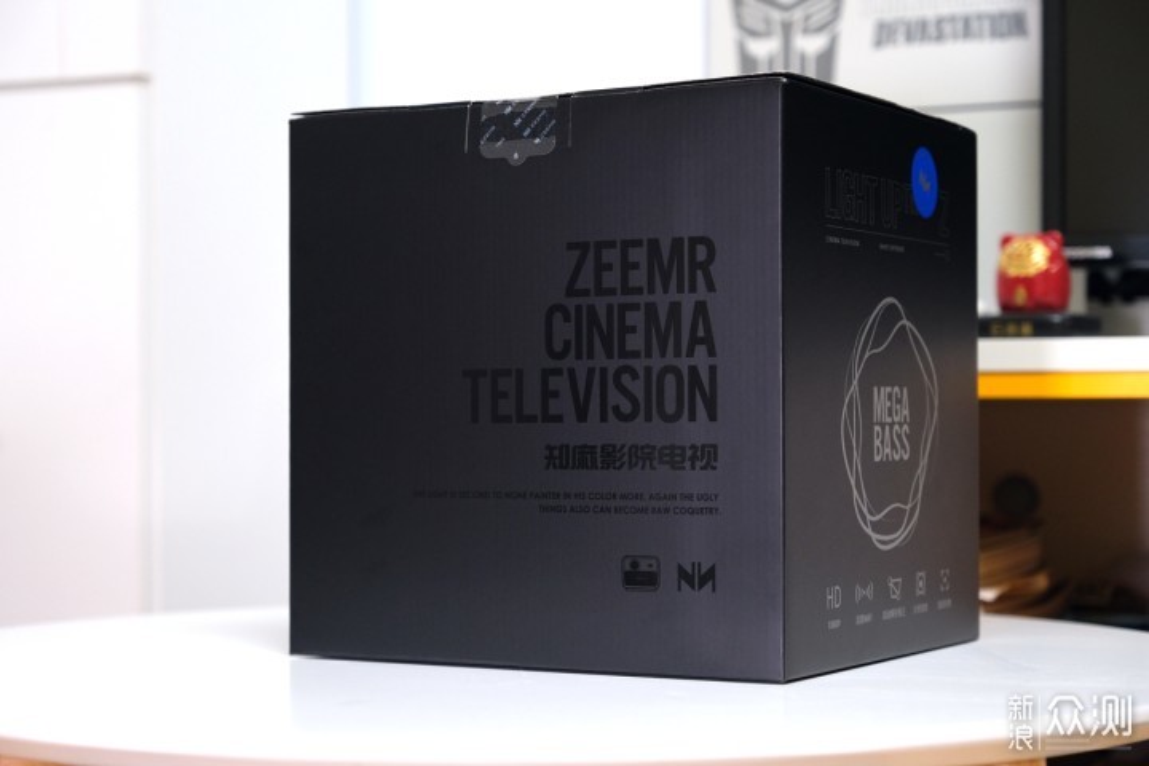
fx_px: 2170
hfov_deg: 29.7
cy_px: 383
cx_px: 574
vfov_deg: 20.0
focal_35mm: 68
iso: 1250
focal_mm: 45.5
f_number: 2.8
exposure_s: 1/60
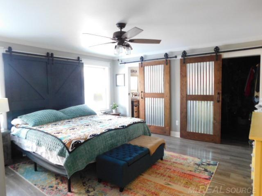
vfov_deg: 58.9
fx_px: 174
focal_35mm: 23
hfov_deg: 73.9
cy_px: 98
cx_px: 131
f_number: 3
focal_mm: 4
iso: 400
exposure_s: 1/10
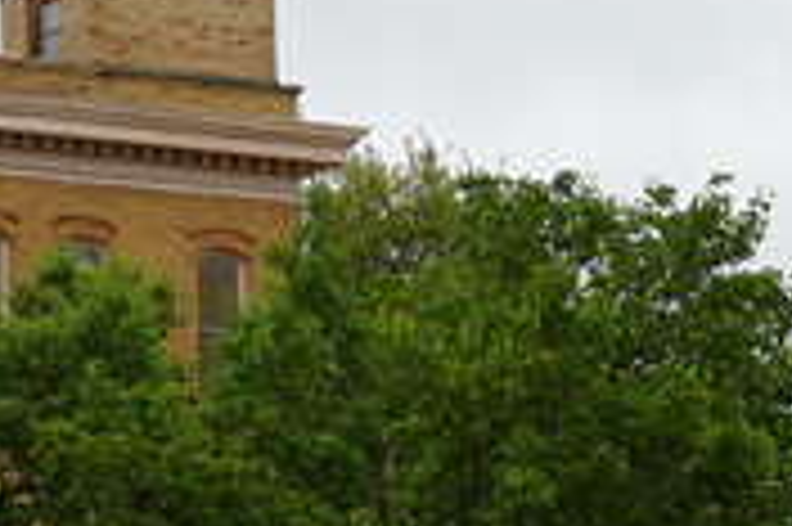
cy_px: 411
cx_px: -230
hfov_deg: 12.2
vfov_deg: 8.3
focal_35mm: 164
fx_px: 3605
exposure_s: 1/80
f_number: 8
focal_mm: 24
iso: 100
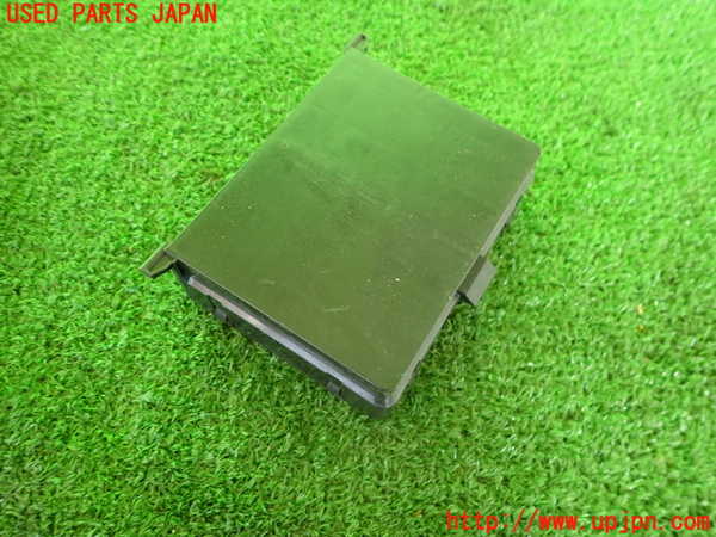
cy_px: 268
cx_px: 358
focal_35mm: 25
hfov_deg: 69.4
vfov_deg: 54.9
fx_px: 517
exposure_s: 1/60
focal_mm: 4.5
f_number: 2
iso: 200
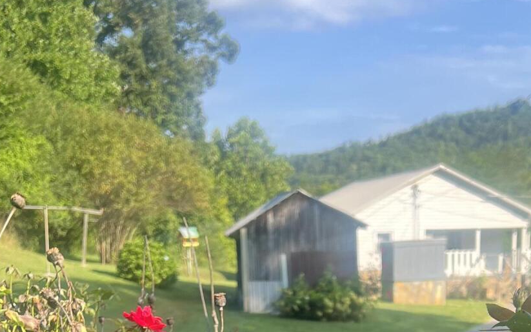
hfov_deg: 30.5
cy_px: 503
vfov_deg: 17.4
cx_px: 320
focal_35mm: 67
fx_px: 969
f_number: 1.5
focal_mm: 5.7
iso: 50
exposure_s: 1/902
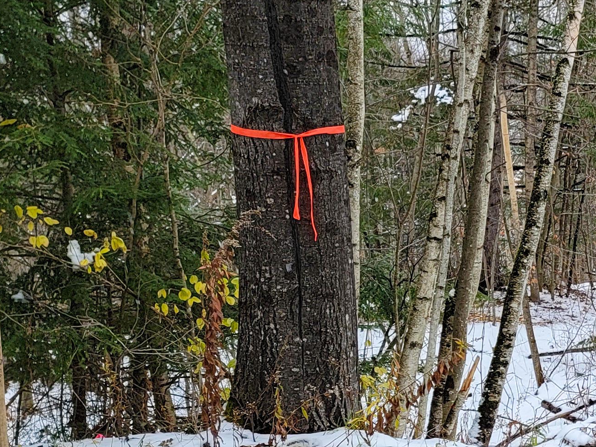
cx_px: 915
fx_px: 1274
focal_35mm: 74
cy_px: 296
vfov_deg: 19.8
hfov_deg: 21.6
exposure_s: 1/140
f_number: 1.8
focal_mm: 6.7
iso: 16
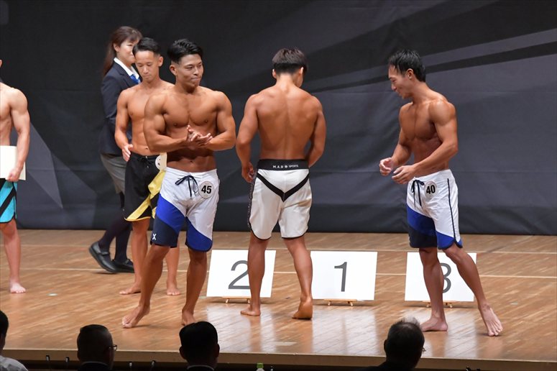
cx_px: 278
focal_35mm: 240
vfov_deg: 5.7
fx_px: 3712
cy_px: 186
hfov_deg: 8.6
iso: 8000
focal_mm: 160
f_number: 5.6
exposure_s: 1/400
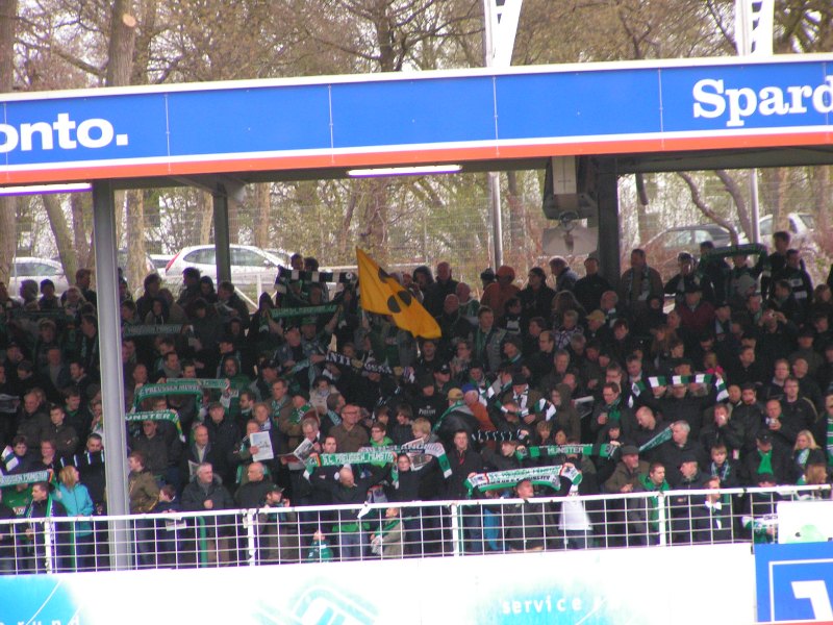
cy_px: 312
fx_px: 7484
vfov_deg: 4.8
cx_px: 416
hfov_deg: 6.4
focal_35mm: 311
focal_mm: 47.6
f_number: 3.5
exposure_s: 1/320
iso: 200
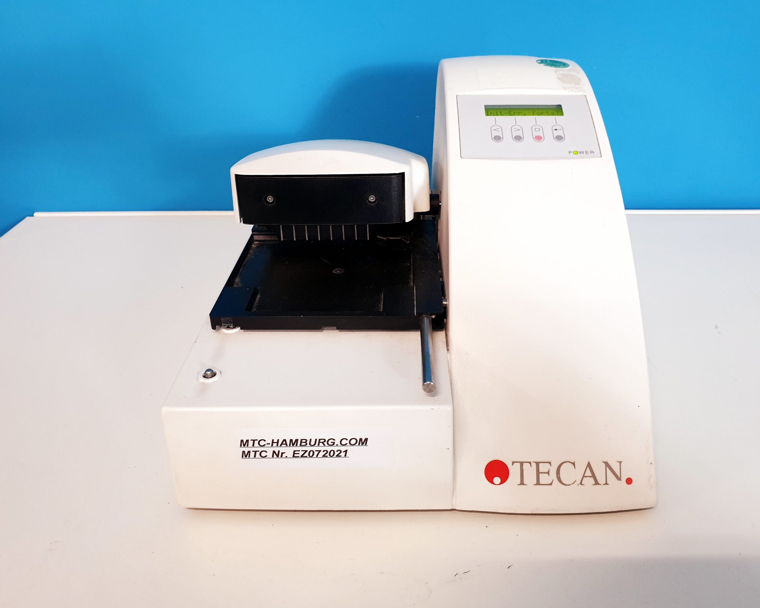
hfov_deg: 62.1
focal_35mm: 28
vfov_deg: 51.5
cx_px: 409
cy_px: 311
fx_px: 630
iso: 320
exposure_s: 1/33
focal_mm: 4.3
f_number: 2.4
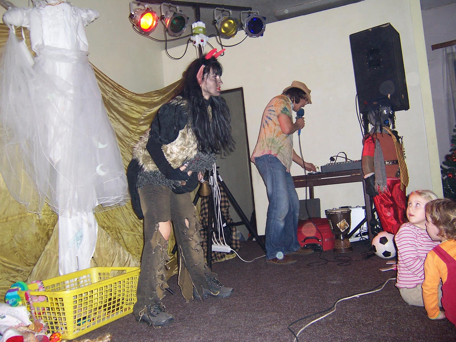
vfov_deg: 42.9
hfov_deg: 55.4
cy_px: 171
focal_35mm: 33
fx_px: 435
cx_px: 228
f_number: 2.8
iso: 140
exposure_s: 1/60
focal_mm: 5.5
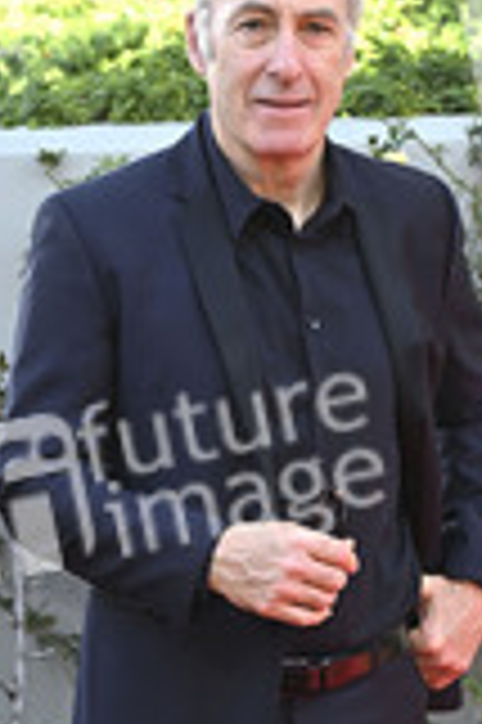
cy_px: 706
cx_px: 284
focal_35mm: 114
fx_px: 2294
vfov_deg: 17.6
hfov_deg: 12.0
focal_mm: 46
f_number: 5.6
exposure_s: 1/320
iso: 640
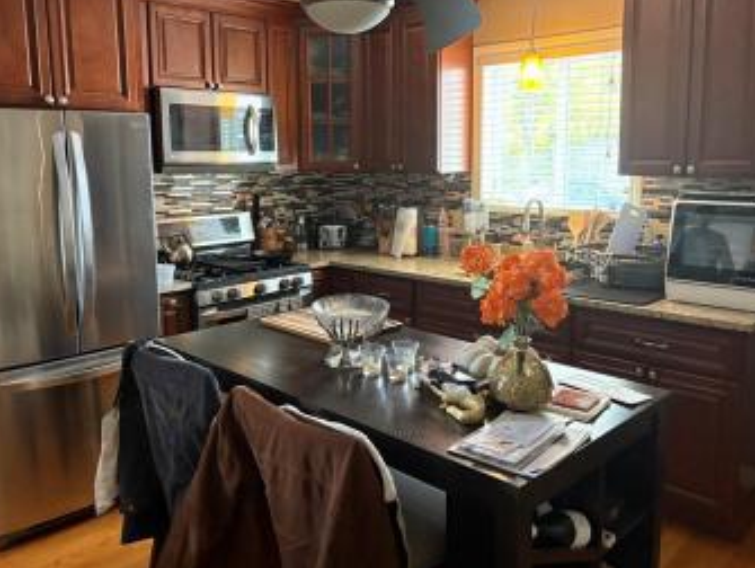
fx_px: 677
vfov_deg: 45.4
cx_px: 354
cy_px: 241
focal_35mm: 31
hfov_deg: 58.3
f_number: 1.6
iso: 500
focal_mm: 5.96
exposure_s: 1/40
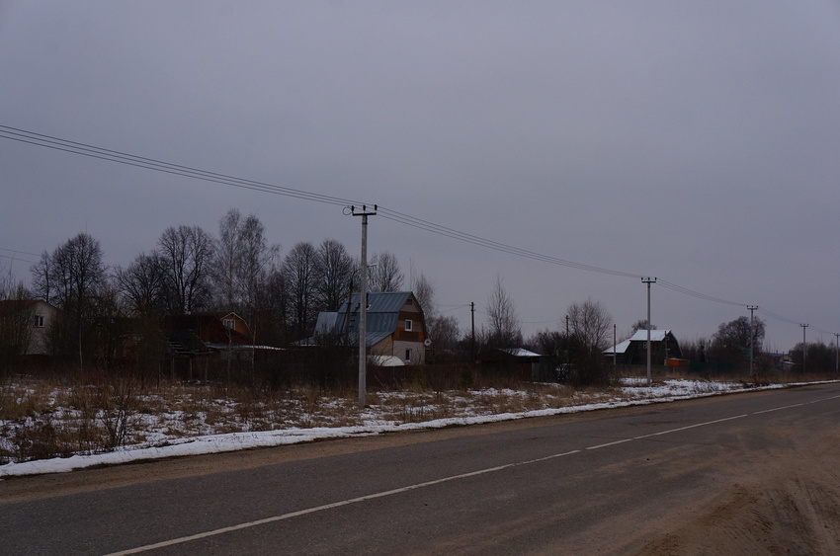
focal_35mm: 52
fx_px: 1222
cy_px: 278
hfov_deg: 37.9
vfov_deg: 25.6
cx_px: 420
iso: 400
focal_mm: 35
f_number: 9
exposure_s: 1/160
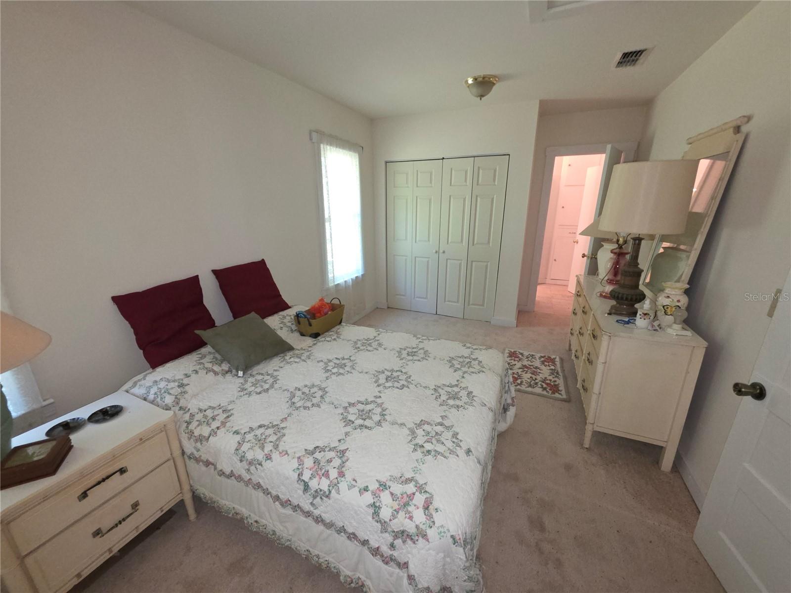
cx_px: 396
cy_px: 296
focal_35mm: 13
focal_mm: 2.2
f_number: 1.9
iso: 250
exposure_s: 1/30
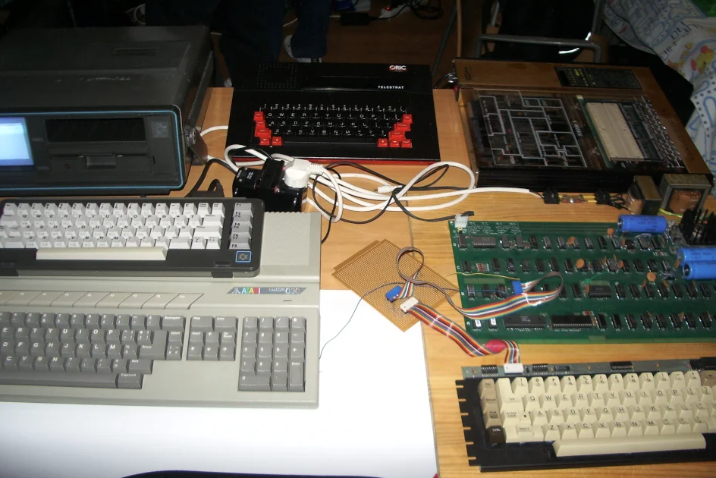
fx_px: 736
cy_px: 220
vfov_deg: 35.9
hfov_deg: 51.9
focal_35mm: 37
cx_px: 357
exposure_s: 1/40
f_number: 2.6
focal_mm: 5.8
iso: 100
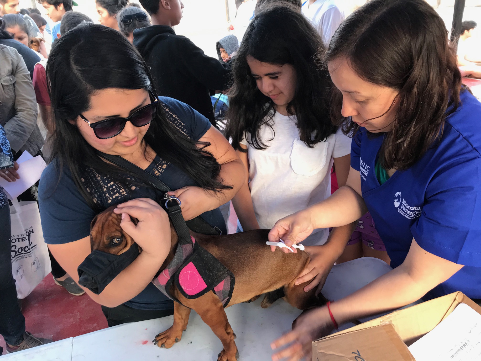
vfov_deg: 49.7
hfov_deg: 63.4
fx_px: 389
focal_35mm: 28
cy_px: 180
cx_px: 240
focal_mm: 3.99
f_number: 1.8
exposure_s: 1/100
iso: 40
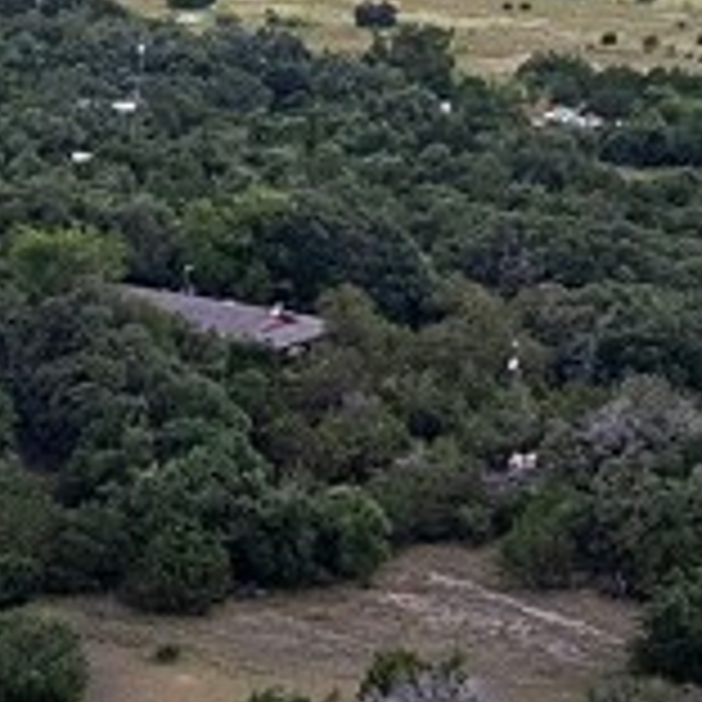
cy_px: 976
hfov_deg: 8.7
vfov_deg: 12.2
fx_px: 3166
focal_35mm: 138
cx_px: -1818
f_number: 2.8
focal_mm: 8.38
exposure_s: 1/60
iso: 120
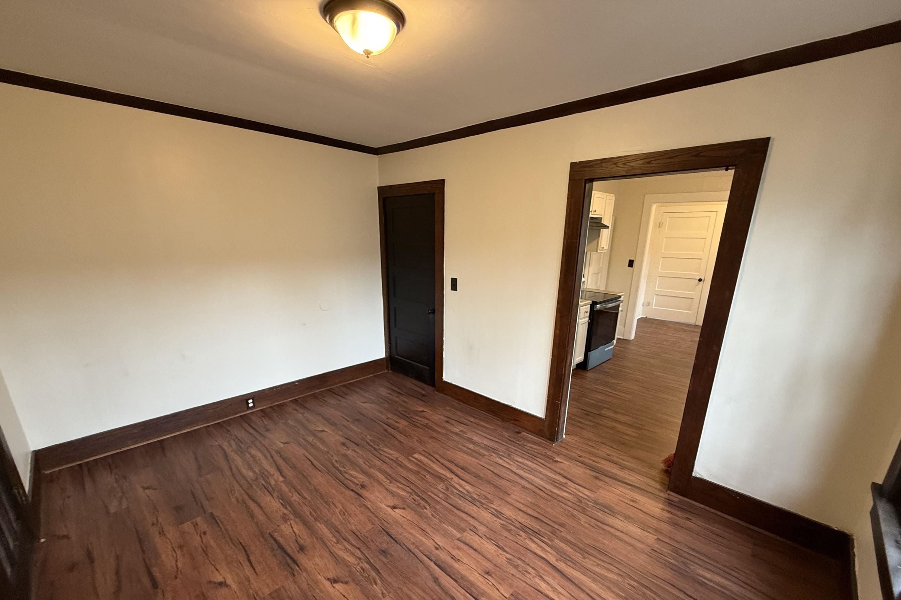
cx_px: 450
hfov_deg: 100.4
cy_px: 345
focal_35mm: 15
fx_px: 375
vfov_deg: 76.8
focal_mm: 2.22
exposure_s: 1/60
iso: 400
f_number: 2.2
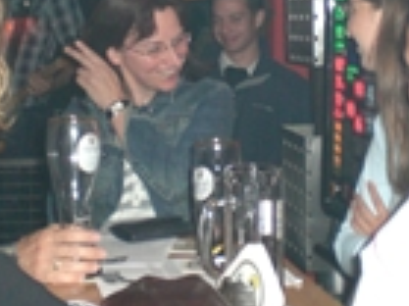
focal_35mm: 96
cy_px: 50
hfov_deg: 20.5
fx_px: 1133
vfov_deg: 15.3
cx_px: 215
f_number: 3.1
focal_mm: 6.3
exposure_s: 1/60
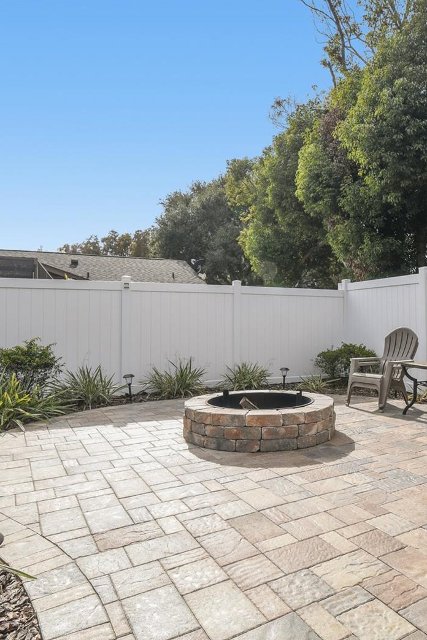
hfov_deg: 53.4
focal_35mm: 23
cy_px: 326
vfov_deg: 76.1
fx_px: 409
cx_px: 303
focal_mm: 10
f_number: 7.1
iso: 100
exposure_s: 1/100
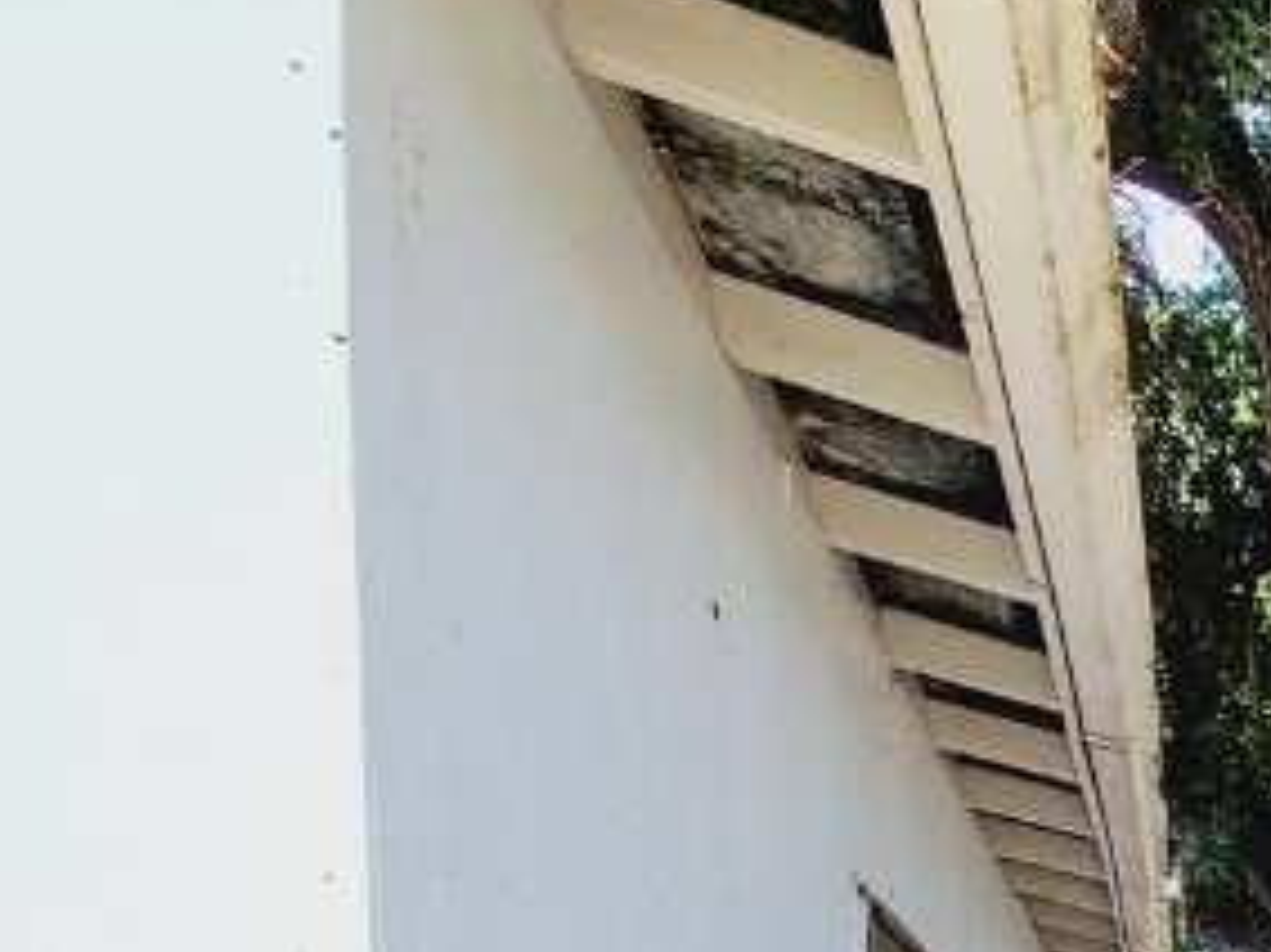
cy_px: 1482
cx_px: 1900
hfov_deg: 27.7
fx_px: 1725
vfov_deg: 23.6
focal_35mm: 47
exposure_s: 1/295
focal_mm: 2.2
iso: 50
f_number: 2.2
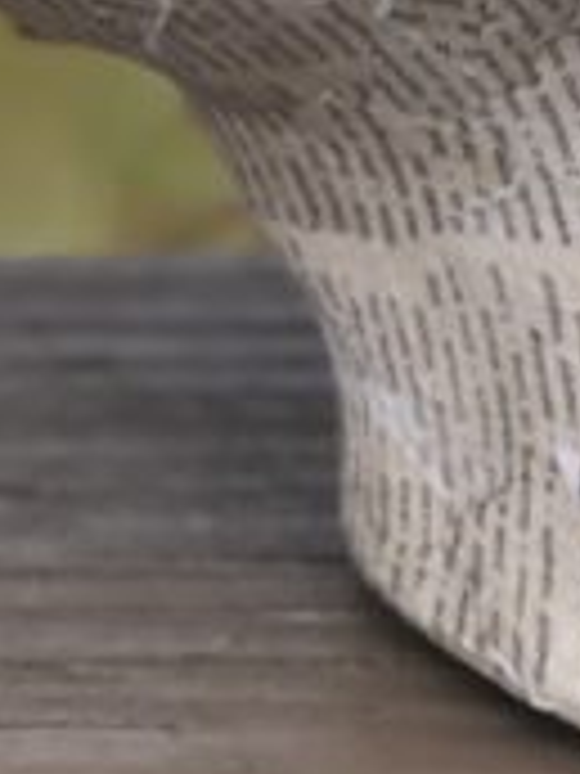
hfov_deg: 3.3
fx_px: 10098
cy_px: -1496
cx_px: 931
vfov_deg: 4.2
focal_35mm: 452
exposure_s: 1/60
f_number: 2.8
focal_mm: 6.6
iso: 20
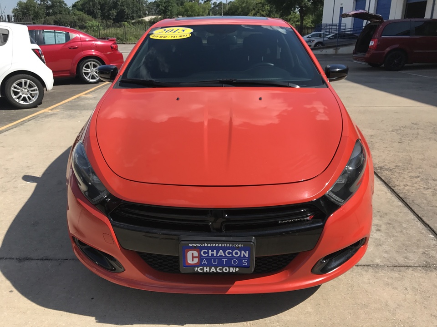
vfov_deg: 49.7
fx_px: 353
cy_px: 164
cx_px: 218
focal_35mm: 28
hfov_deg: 63.4
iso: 20
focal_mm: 3.99
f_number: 1.8
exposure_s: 1/2083
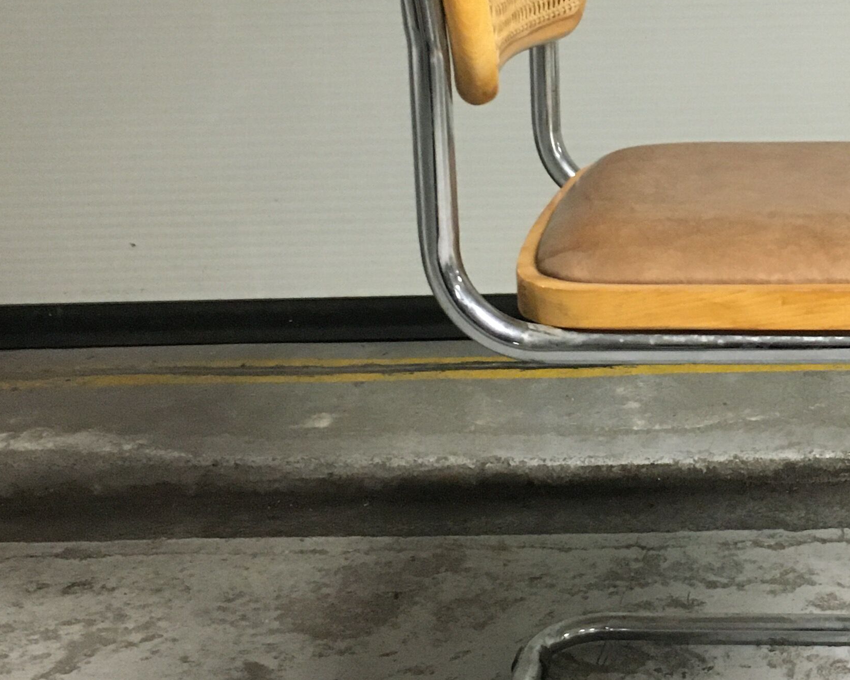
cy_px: 242
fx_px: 1736
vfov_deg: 22.1
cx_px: 692
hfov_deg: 26.9
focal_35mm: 69
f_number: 2.2
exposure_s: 1/25
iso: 200
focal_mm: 4.15
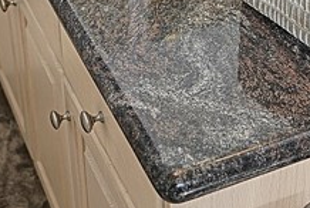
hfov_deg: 23.0
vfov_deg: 15.0
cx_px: 201
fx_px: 759
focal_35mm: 88
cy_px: -42
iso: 500
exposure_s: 1/160
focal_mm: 30
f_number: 4
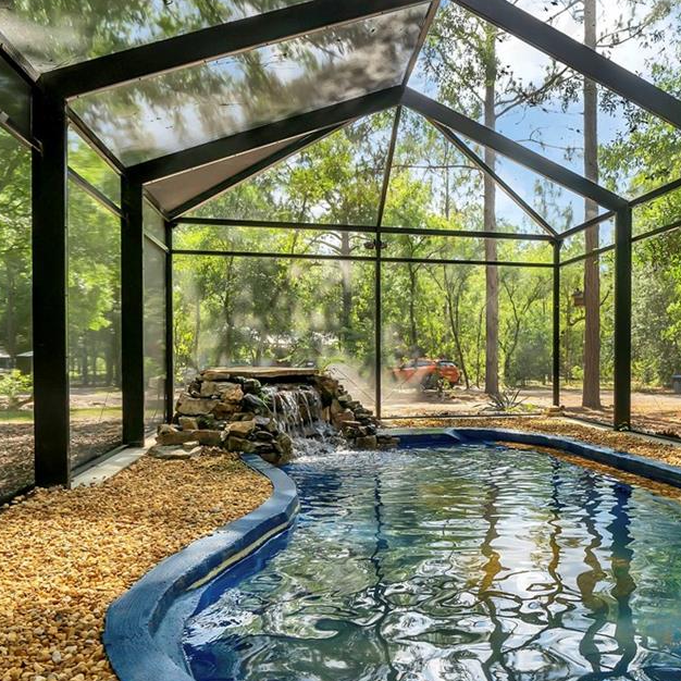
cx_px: 461
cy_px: 354
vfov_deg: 62.9
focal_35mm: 25
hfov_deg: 61.2
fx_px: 556
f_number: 8
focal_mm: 12
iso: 320
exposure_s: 1/100
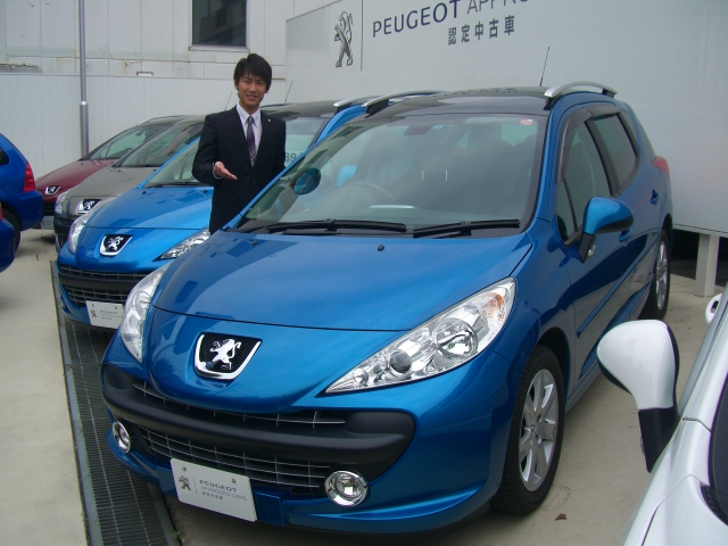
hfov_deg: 49.0
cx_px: 364
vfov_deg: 37.7
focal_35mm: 38
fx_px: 799
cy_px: 273
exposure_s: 1/100
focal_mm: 7.9
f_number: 5.6
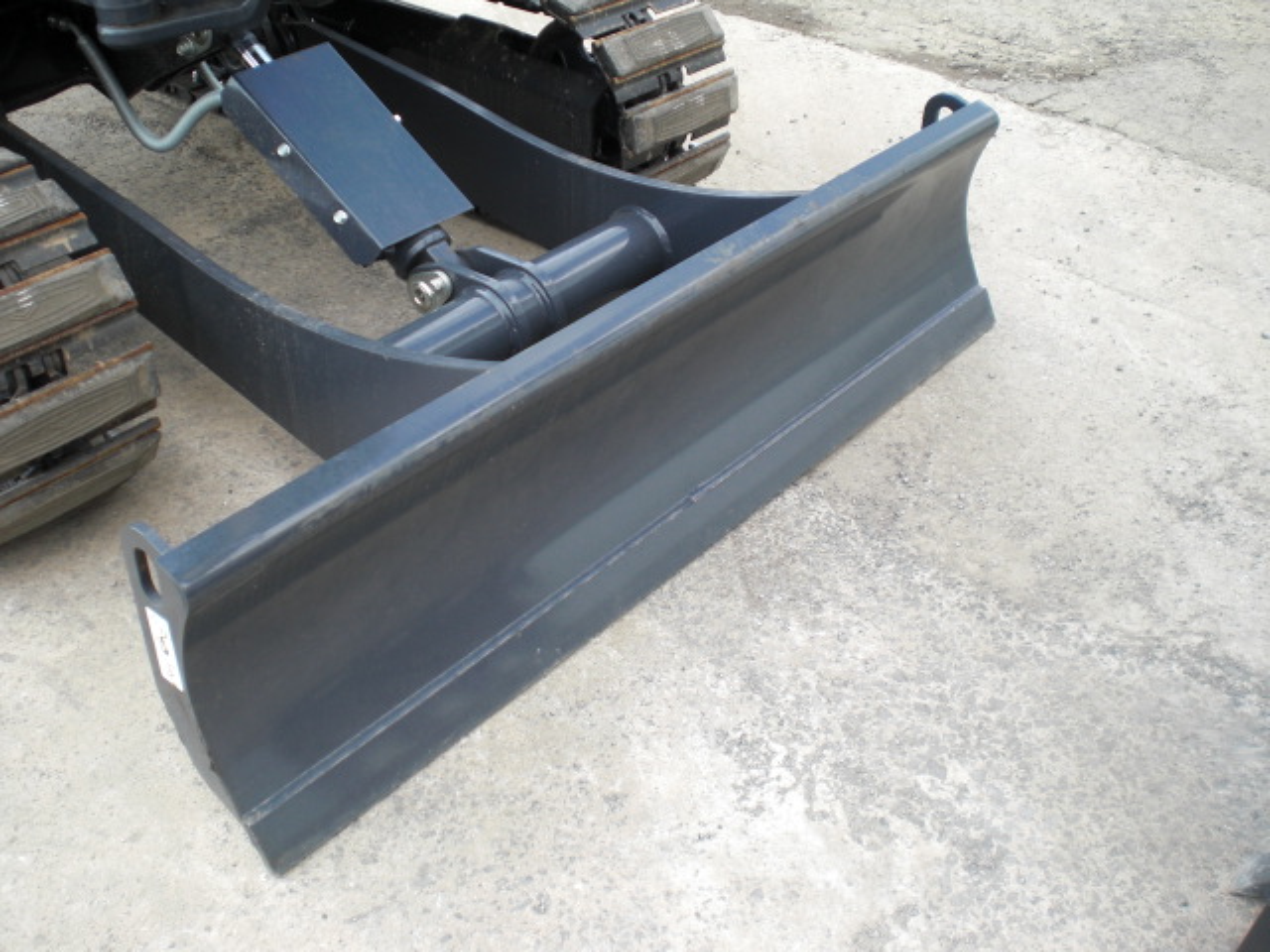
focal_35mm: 38
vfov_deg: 37.7
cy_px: 476
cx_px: 635
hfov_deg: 49.0
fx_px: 1394
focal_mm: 6.3
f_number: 3.1
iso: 64
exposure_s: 1/125
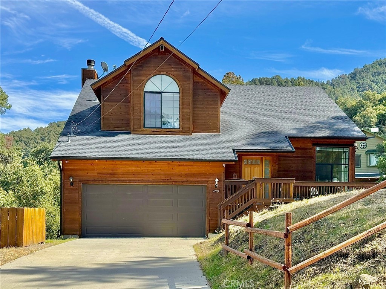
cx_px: 193
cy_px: 144
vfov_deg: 30.2
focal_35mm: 48
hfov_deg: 39.7
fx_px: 535
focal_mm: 6.76
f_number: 1.78
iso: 80
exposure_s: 1/2667
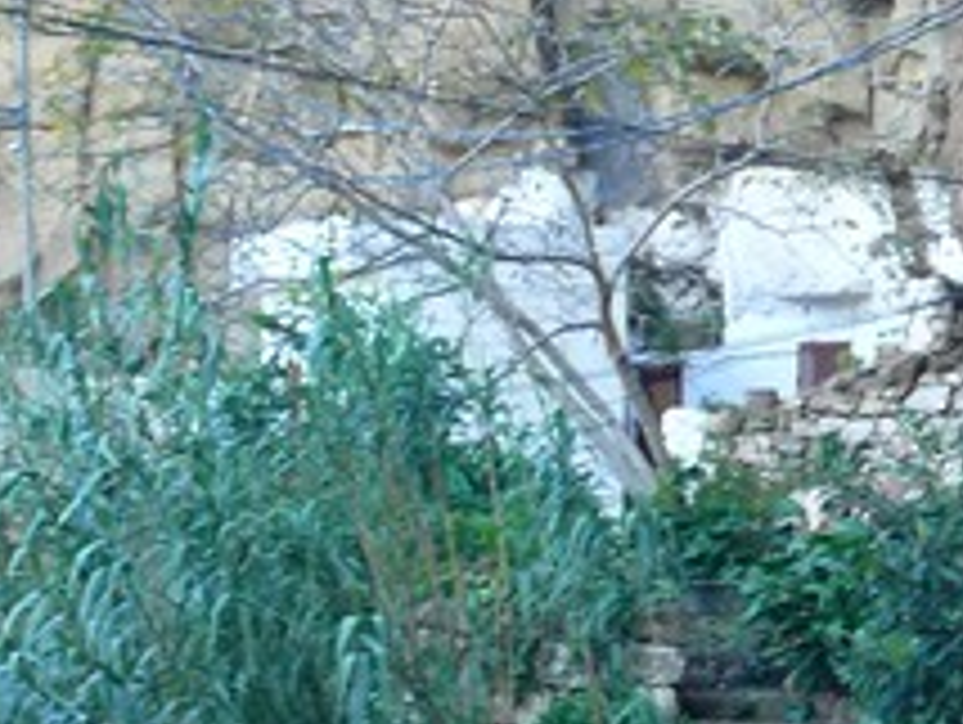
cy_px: 639
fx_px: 6239
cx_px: 1678
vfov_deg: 6.6
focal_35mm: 224
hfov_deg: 8.5
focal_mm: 13.5
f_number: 3.2
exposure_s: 1/30
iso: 125
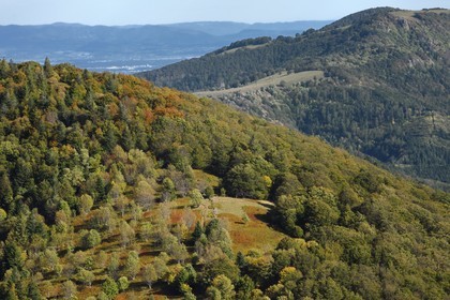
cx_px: 225
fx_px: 2000
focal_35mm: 160
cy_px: 150
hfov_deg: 12.8
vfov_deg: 8.6
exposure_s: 1/250
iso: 200
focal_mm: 160
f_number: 13
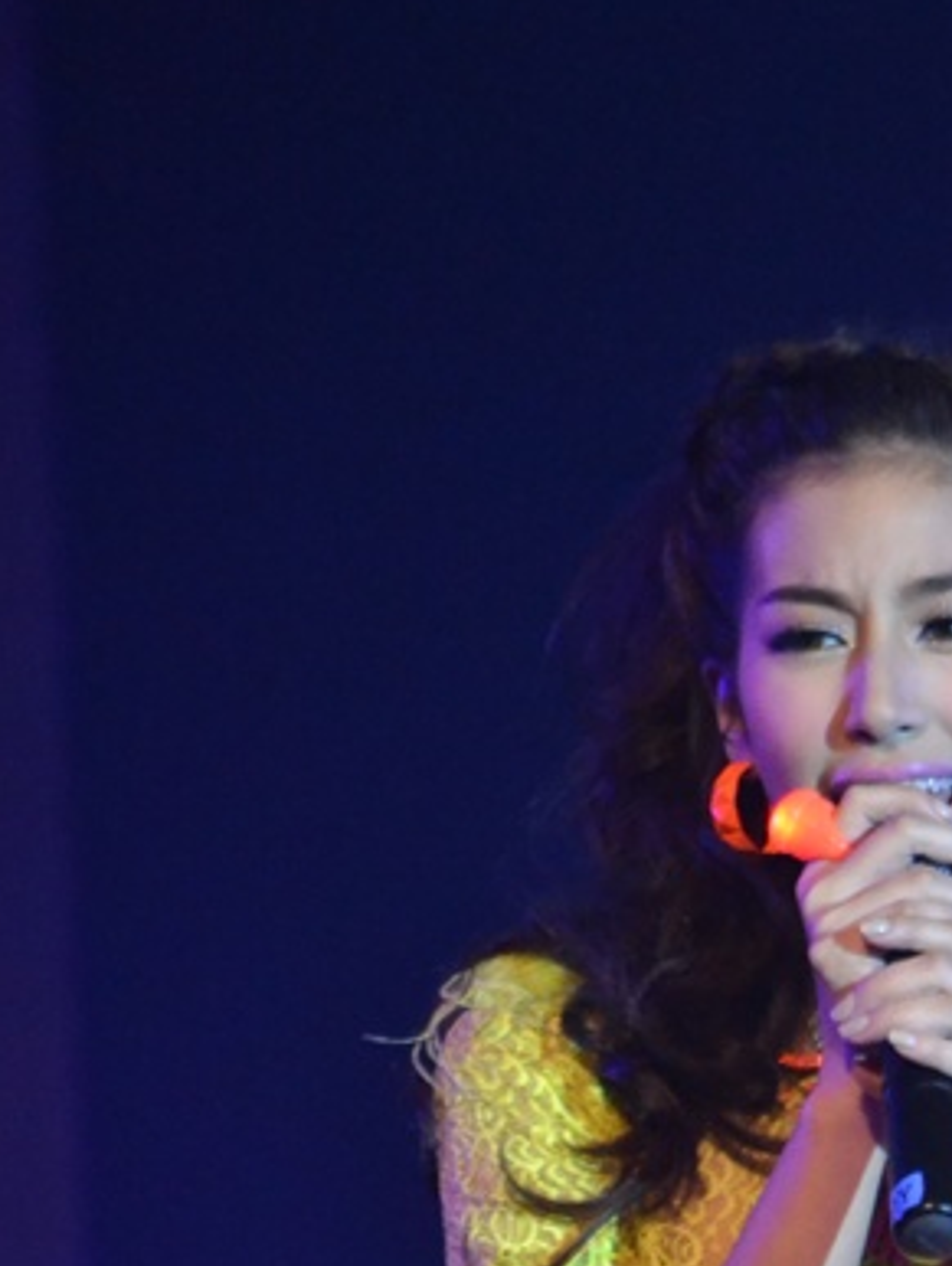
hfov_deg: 1.5
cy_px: 1410
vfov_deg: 2.0
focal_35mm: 1005
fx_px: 36792
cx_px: 916
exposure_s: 1/160
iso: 3200
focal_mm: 300
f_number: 5.6
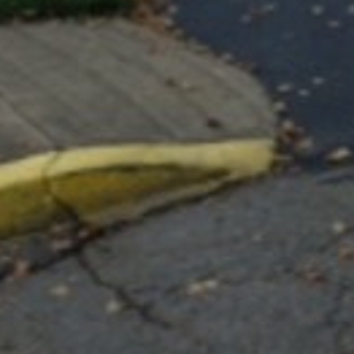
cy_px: -68
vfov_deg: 15.7
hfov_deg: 15.6
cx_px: 435
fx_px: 1238
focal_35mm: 107
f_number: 2.4
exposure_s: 1/124
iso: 50
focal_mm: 4.13
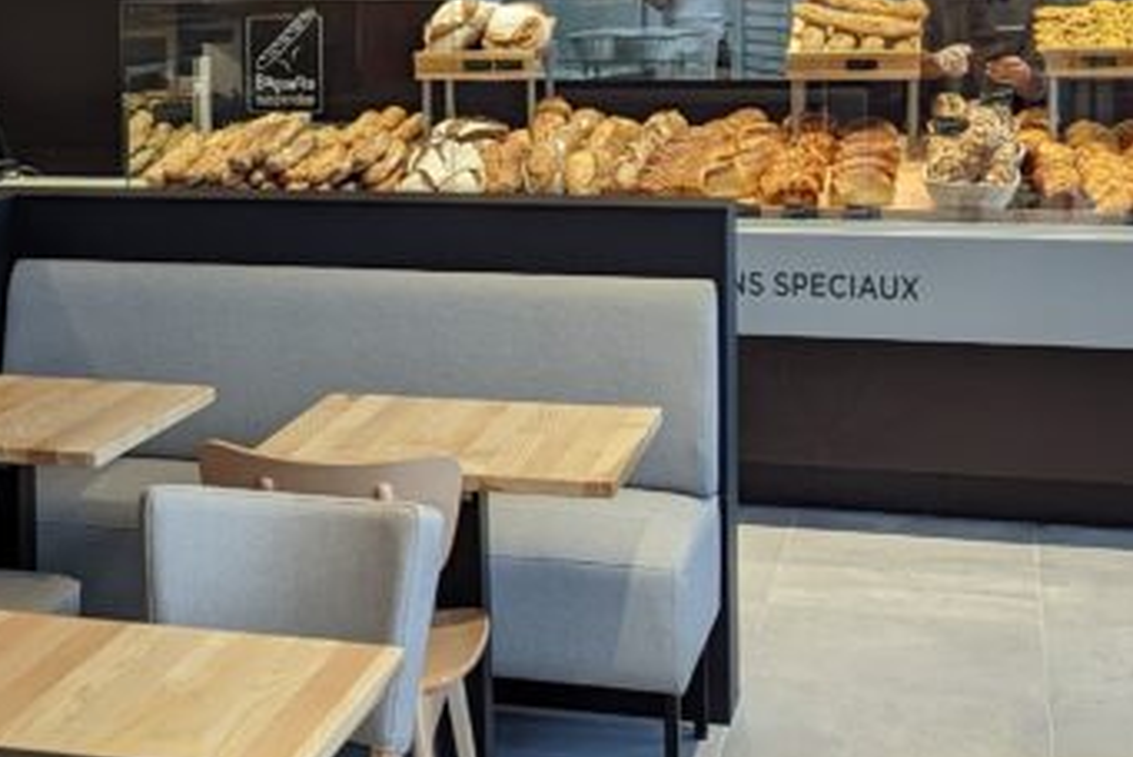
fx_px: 2362
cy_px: 98
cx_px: 86
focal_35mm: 75
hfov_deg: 26.0
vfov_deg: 18.0
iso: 221
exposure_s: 1/315
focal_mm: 6.81
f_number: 1.85
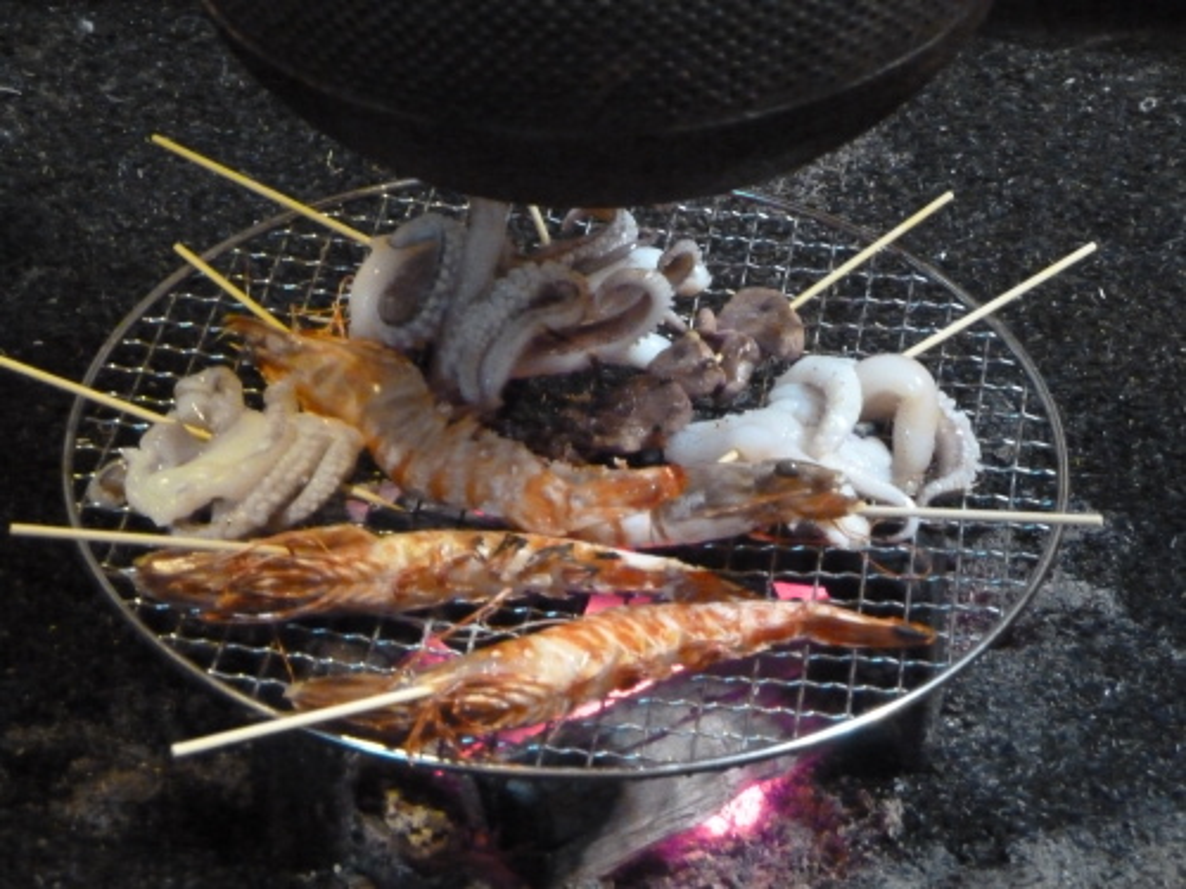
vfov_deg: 14.2
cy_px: 444
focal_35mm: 104
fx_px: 3563
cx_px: 593
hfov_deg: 18.9
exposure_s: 1/8
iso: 1600
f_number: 4.3
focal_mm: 17
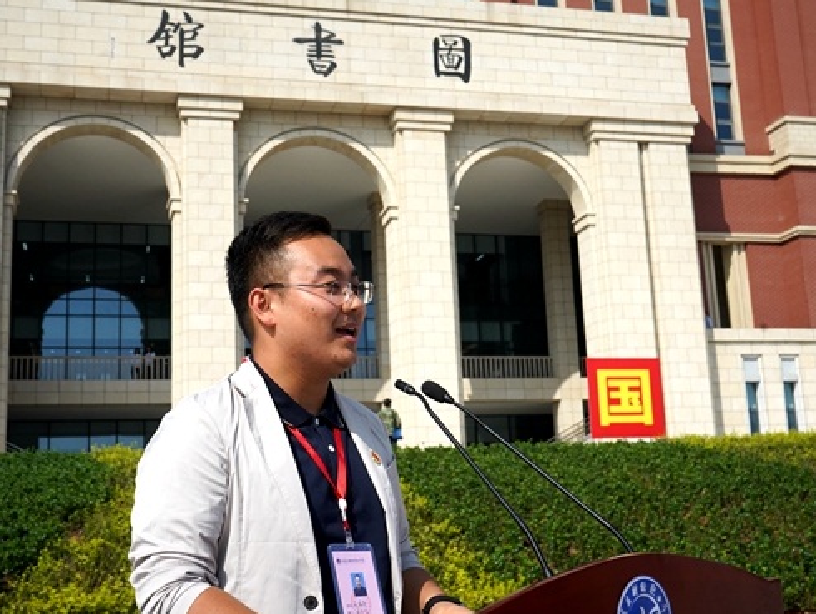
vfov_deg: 31.6
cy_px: 307
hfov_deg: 41.2
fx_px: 1085
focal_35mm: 46
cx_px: 410
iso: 1250
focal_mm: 42
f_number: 10
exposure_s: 1/3200
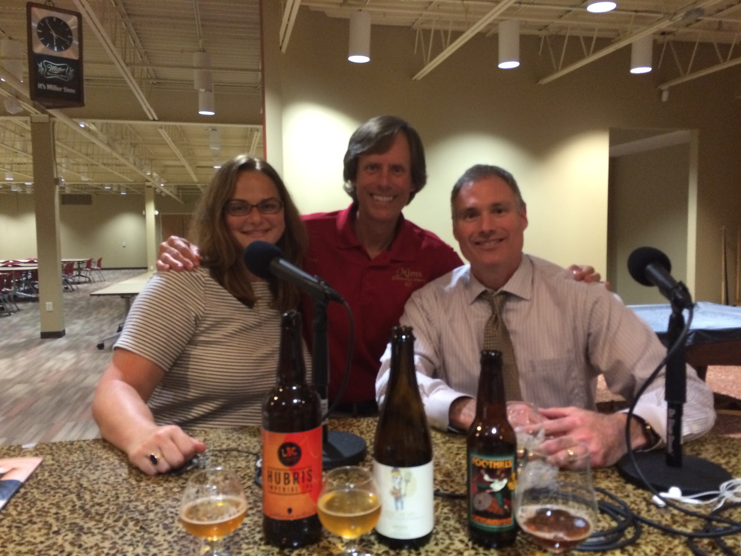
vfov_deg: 48.2
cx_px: 370
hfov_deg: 61.7
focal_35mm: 29
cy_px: 278
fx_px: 621
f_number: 2.2
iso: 250
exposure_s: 1/17
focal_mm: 4.15
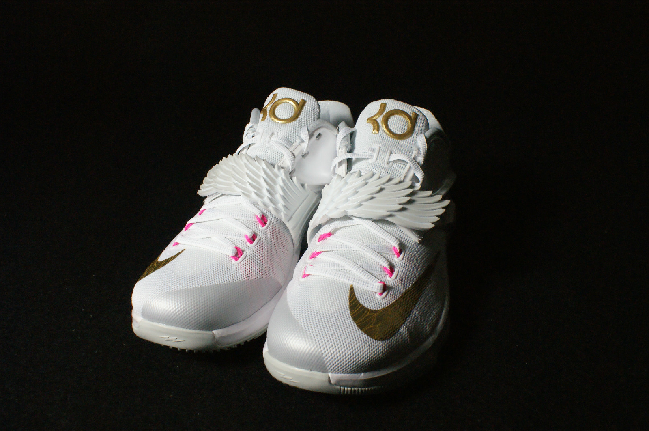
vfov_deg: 43.5
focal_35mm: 30
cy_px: 216
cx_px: 324
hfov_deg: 62.0
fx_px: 540
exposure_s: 1/60
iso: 1600
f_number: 10
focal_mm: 20
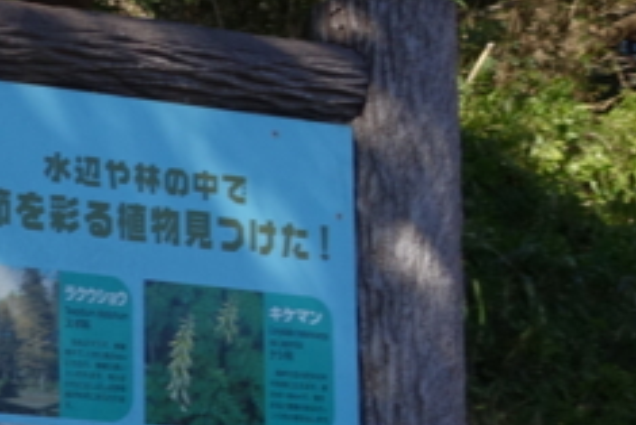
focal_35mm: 148
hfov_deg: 12.0
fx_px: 2616
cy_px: 378
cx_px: -720
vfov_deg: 9.2
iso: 125
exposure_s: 1/320
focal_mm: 12.48
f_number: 5.6
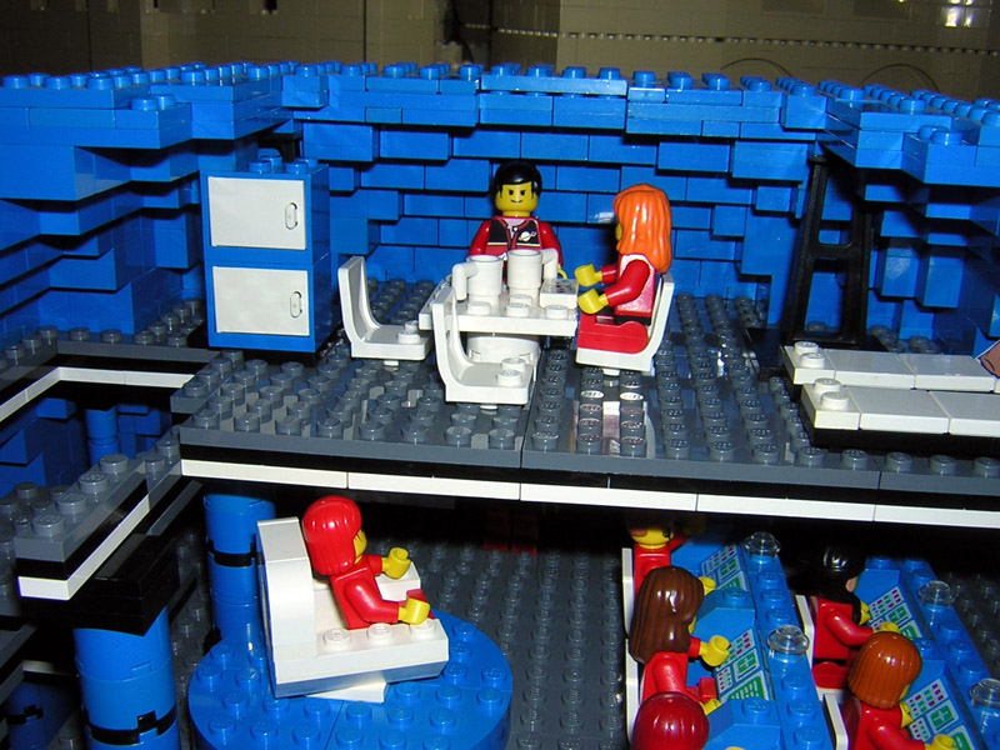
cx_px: 500
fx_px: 1040
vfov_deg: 39.7
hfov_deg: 51.4
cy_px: 375
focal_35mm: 36
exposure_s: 1/60.1
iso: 100
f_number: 5.2
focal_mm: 4.7
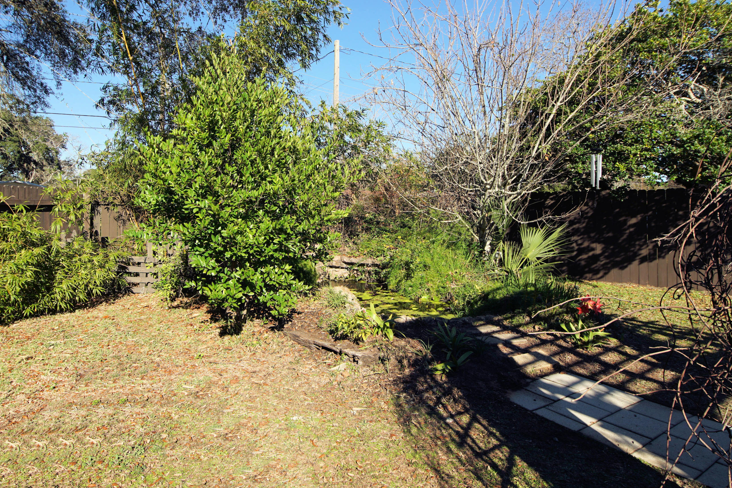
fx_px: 427
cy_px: 207
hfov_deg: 81.0
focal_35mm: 21
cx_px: 331
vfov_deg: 59.2
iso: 100
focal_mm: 12
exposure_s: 1/200
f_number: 8
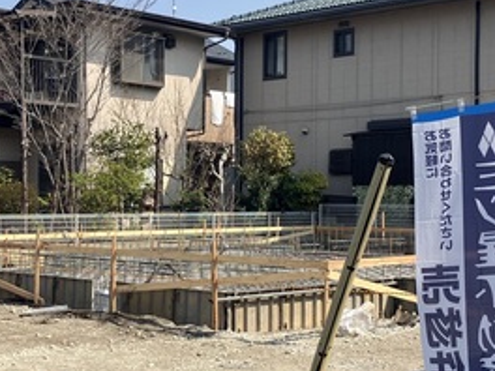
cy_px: 219
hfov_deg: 28.5
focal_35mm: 68
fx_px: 972
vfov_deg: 21.6
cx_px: 218
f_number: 1.8
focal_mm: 3.99
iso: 32
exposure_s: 1/1675
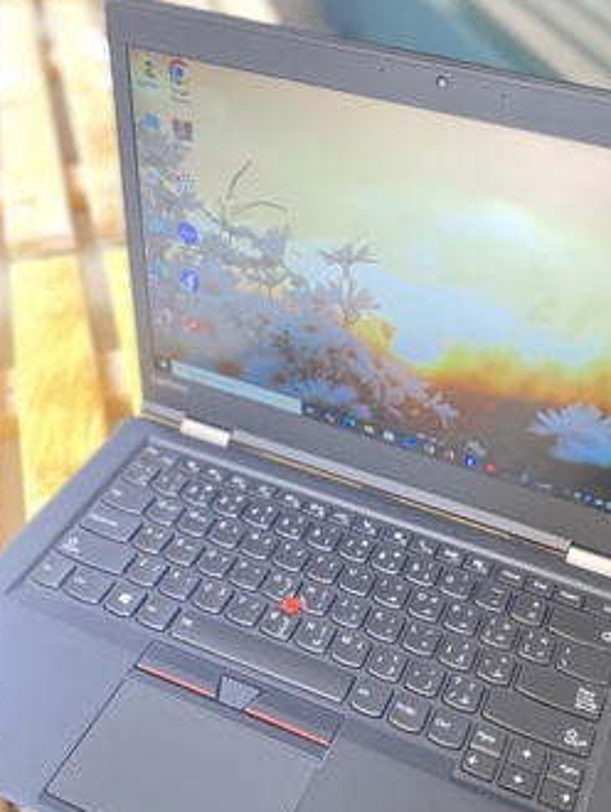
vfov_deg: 51.1
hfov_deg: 39.3
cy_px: 476
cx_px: 405
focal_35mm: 36
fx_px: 846
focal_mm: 4.25
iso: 160
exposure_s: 1/60
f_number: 1.8
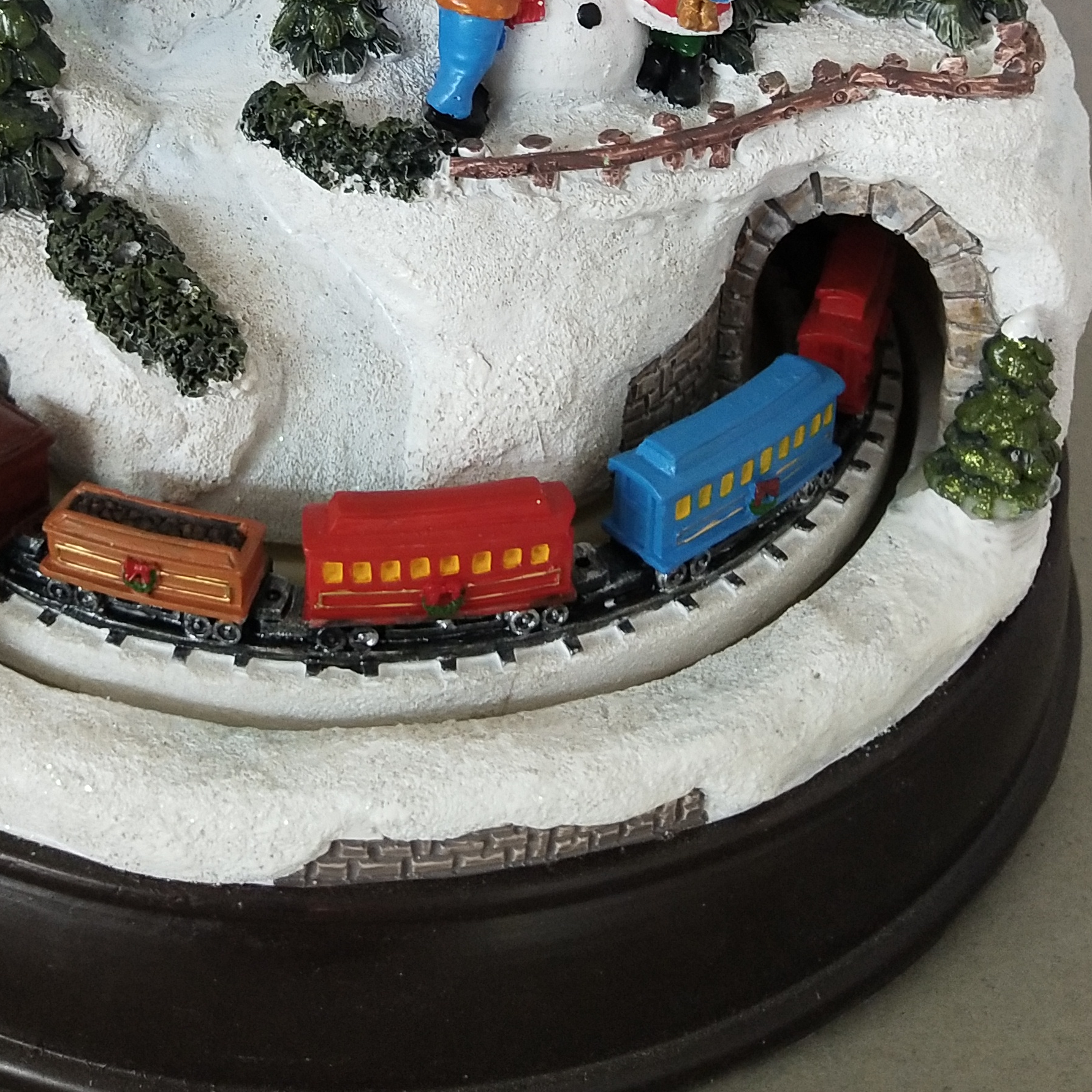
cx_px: 376
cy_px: -36
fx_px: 2141
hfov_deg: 28.4
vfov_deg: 26.8
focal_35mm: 60
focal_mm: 3.95
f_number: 1.8
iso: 420
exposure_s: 1/33.3
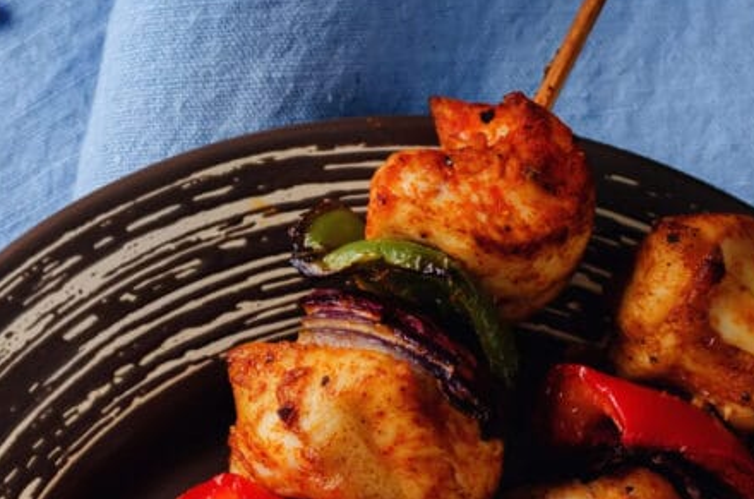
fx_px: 5474
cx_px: 65
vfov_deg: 5.2
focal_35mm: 262
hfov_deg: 7.9
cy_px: 742
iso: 100
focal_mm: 50
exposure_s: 1/25
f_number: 5.6
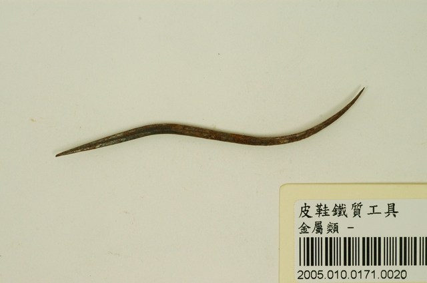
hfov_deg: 22.6
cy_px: 142
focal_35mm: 90
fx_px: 1066
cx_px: 214
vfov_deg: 15.1
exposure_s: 1/30
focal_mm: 60
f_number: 8
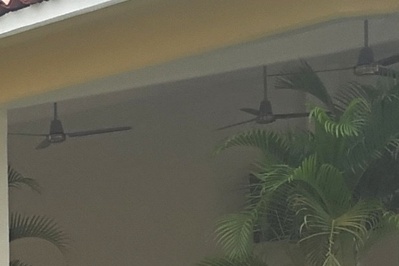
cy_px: 490
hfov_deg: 11.7
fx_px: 1796
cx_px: -332
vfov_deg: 8.2
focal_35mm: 162
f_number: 1.8
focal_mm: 5.58
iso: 50
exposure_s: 1/1880
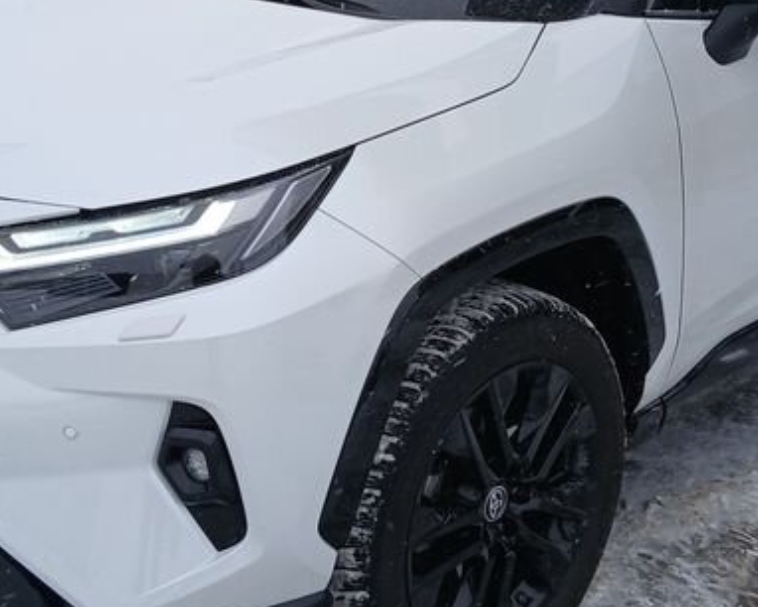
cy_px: 143
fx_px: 1526
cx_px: 345
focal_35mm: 68
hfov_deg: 27.9
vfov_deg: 22.3
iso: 20
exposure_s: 1/144
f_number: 1.8
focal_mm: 3.98
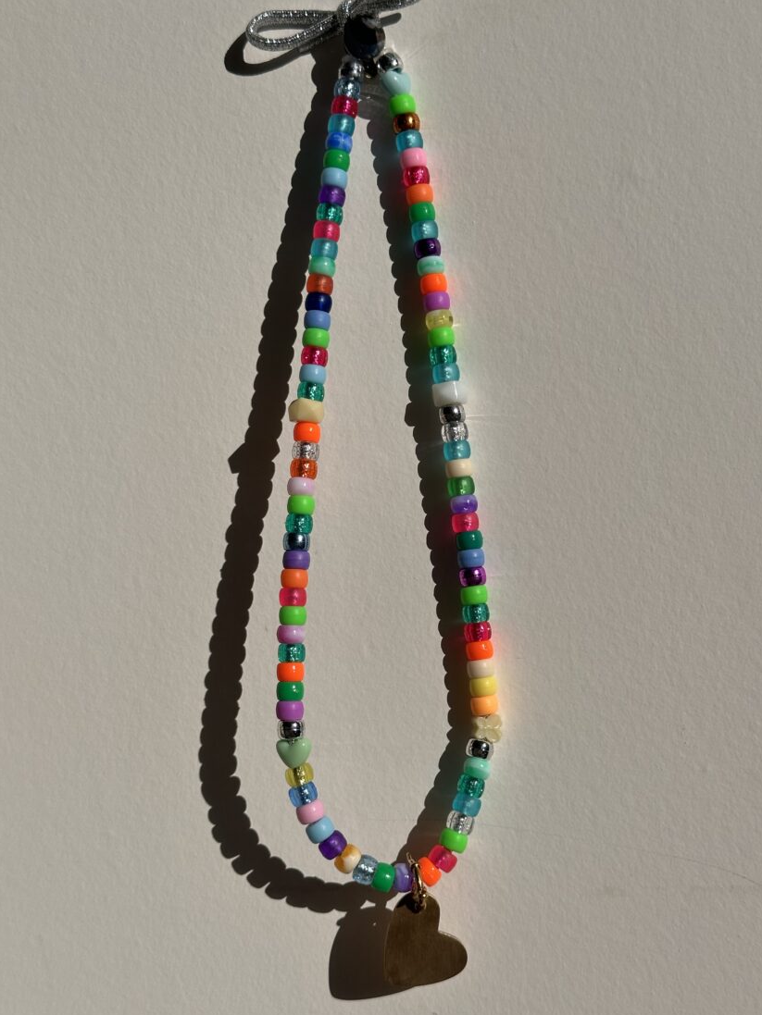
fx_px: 1438
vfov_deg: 38.9
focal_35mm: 49
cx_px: 386
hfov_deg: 29.7
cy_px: 517
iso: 64
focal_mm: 6.86
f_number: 1.78
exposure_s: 1/13699
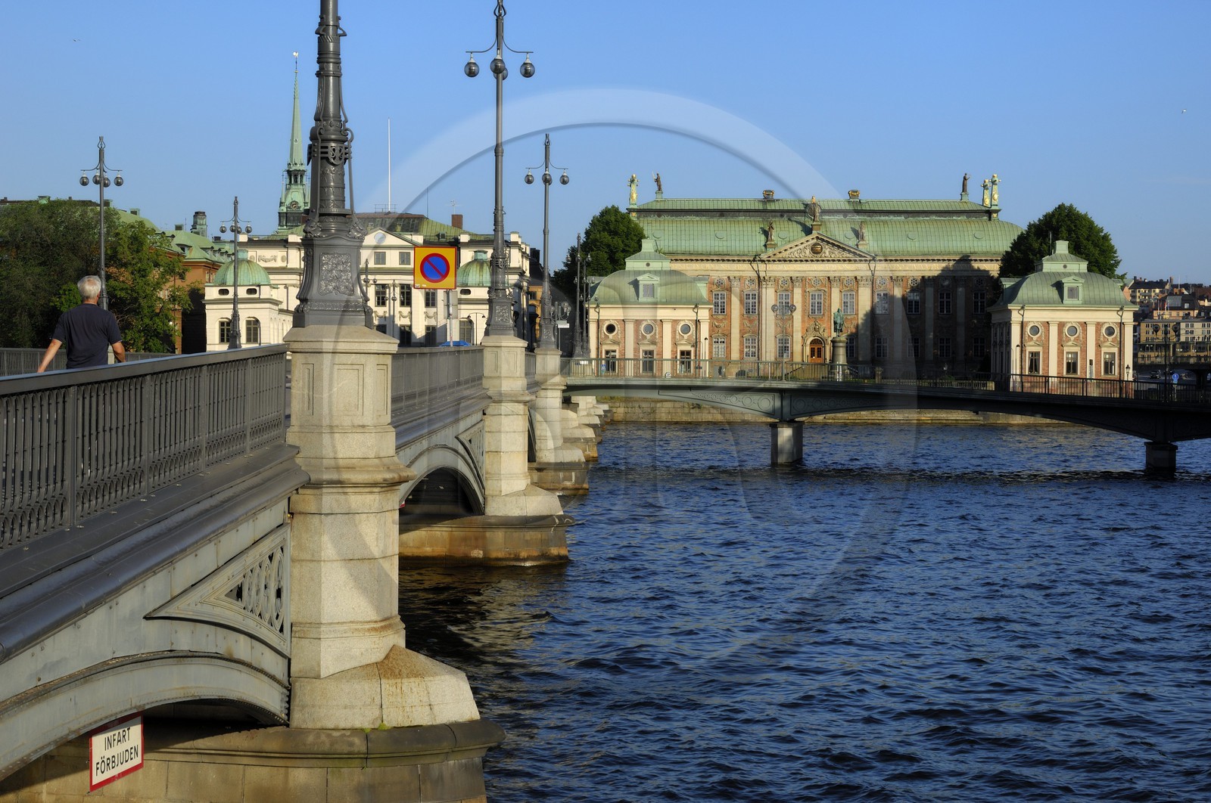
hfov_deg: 31.9
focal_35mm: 63
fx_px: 2116
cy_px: 402
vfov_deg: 21.5
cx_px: 606
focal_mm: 42
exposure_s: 1/200
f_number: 11
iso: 100
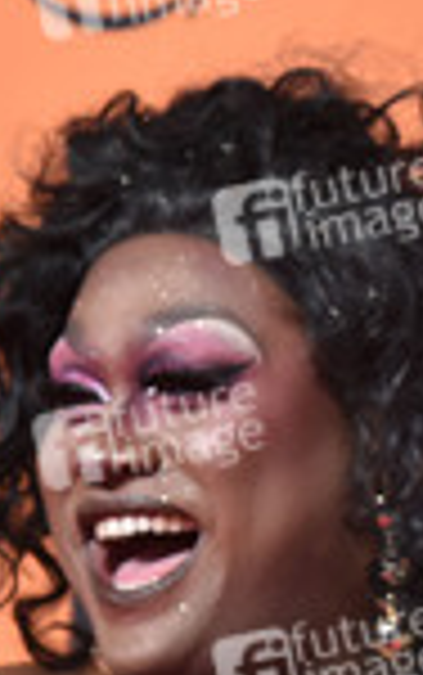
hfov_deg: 2.6
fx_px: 9315
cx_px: 659
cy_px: 549
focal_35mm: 506
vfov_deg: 4.1
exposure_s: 1/250
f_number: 3.5
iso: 2000
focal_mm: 165
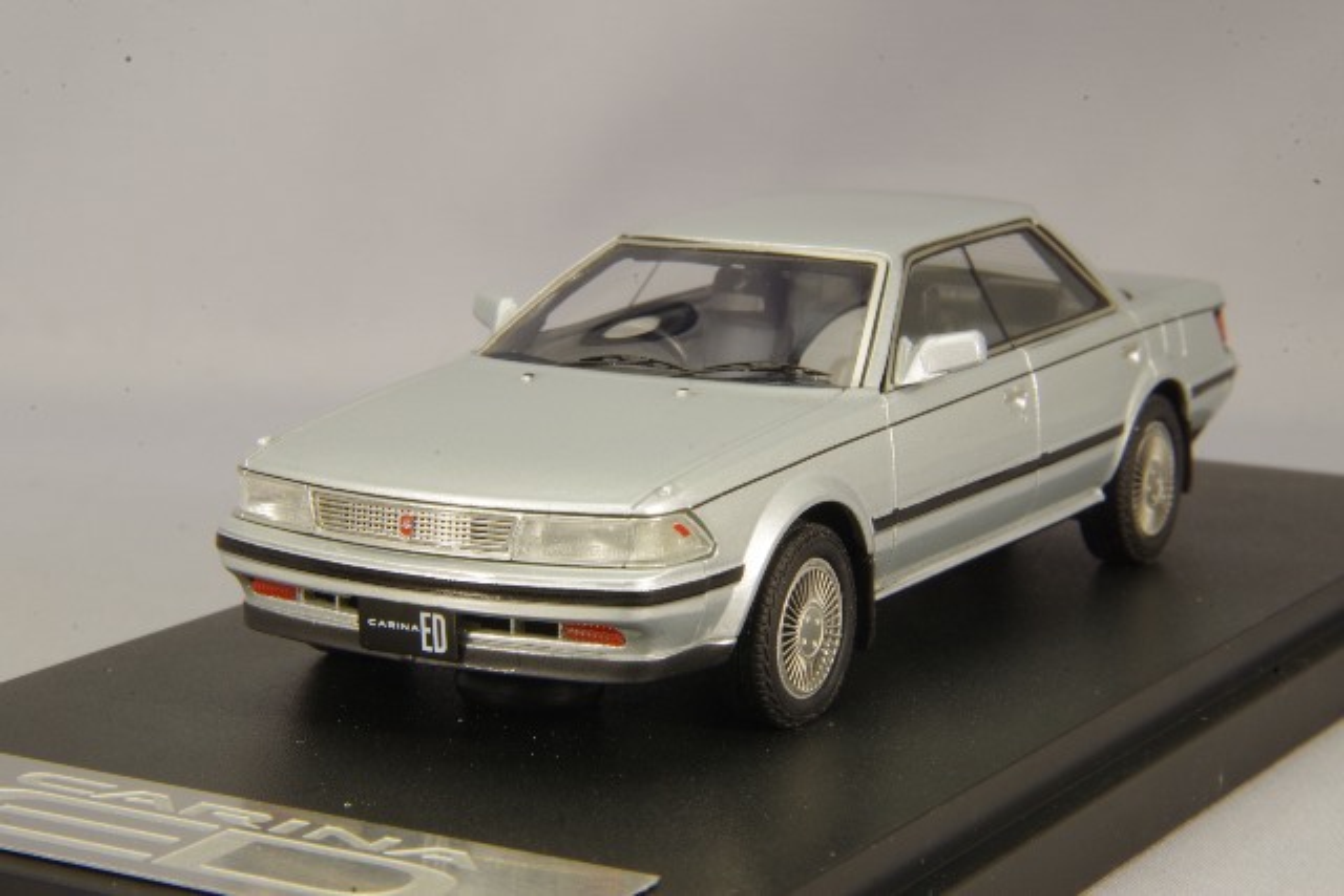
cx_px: 672
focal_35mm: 112
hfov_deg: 18.3
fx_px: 4182
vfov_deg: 12.2
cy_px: 448
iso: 400
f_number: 32
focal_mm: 75
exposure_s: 1/1.25
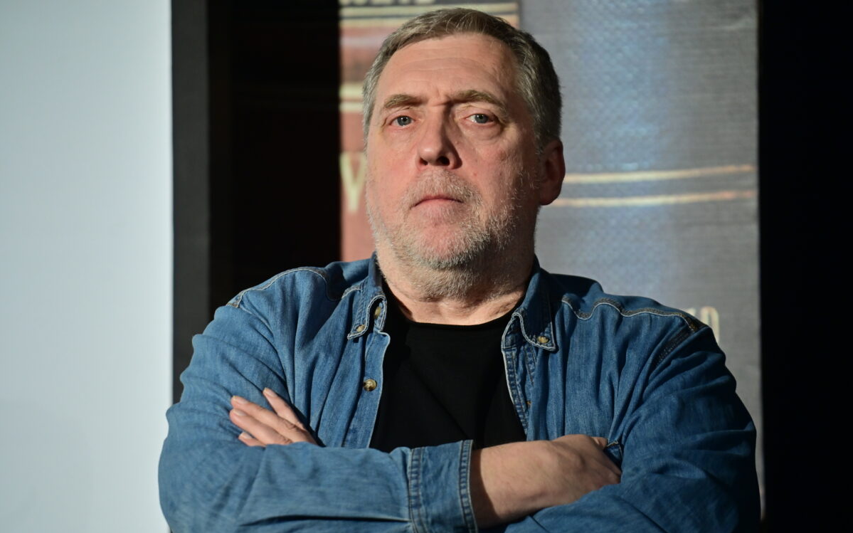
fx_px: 6880
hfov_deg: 7.1
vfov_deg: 4.4
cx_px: 426
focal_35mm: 296
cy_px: 279
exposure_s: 1/250
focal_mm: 290
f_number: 4
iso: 1600
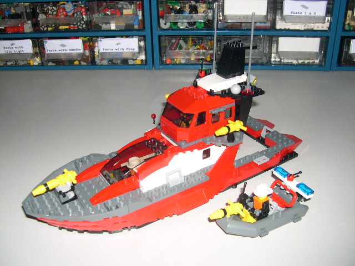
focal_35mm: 38
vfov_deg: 37.7
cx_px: 178
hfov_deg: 49.0
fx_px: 390
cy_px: 133
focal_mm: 8
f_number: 2.8
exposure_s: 1/60
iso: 100
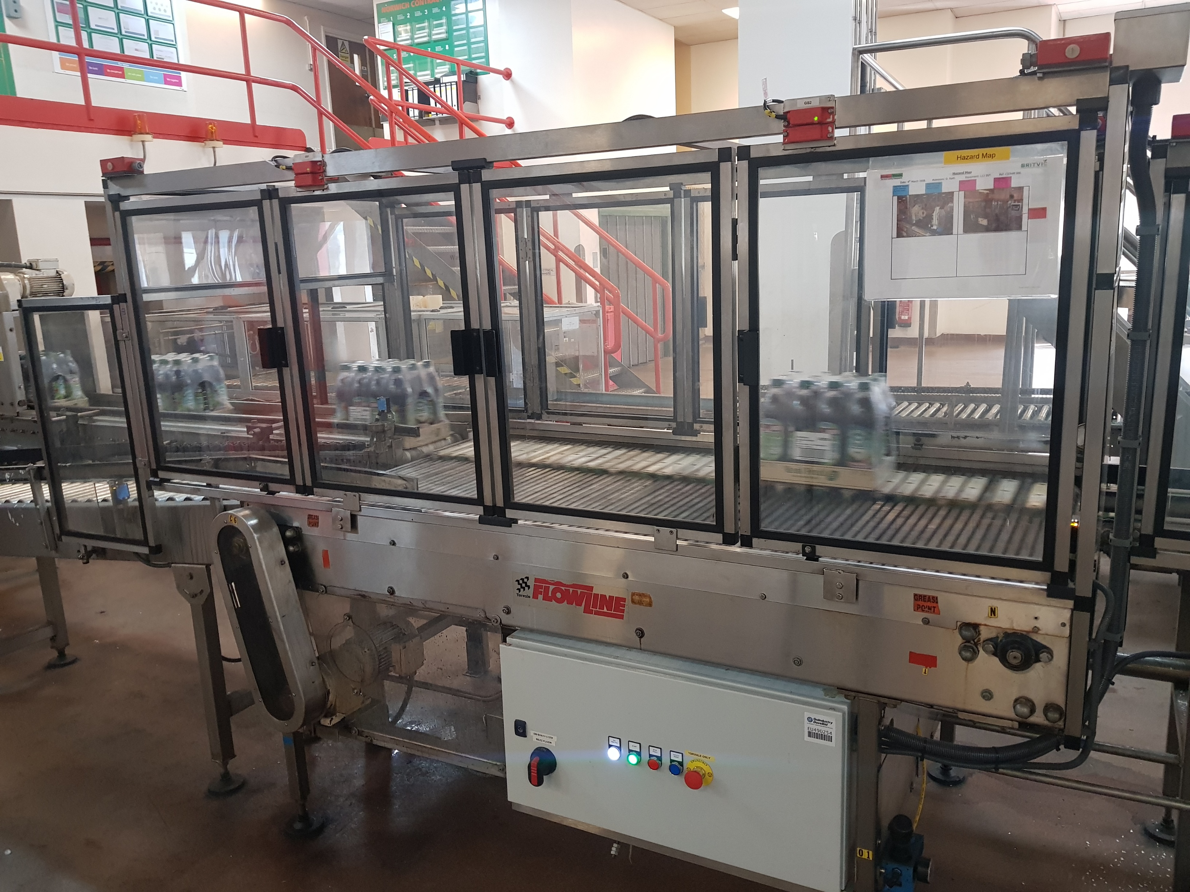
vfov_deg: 53.1
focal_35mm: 26
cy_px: 446
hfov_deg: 67.3
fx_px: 894
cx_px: 595
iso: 250
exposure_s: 1/33
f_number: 1.7
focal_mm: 4.3
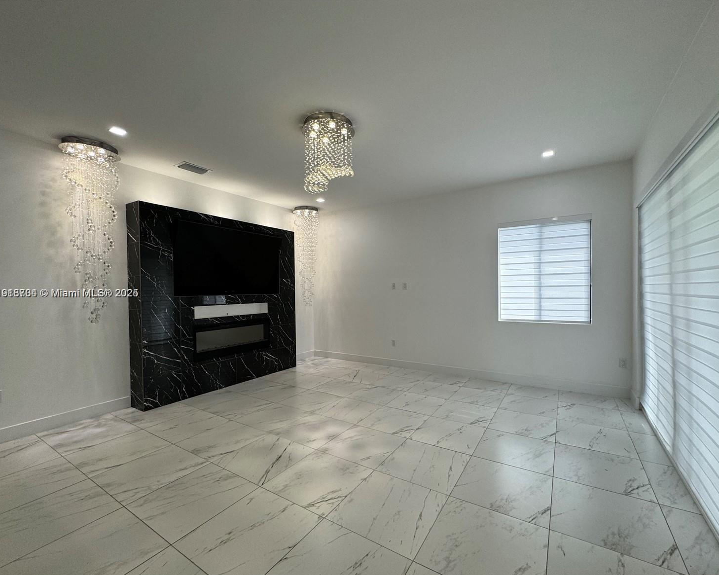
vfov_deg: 84.0
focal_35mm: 15
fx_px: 319
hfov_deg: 96.7
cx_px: 375
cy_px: 294
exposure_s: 1/120
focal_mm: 2.22
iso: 80
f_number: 2.2
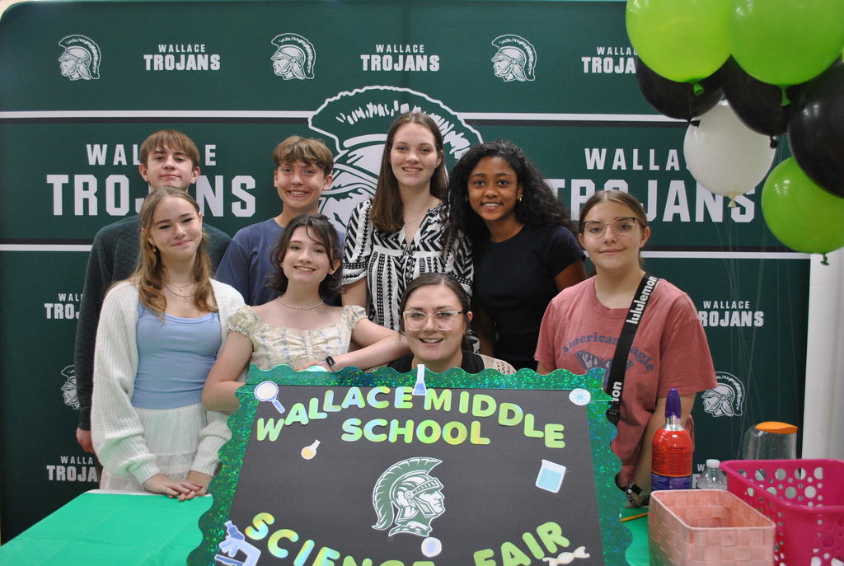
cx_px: 422
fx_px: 775
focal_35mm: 33
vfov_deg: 40.1
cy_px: 283
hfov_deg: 57.1
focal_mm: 22
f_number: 3.8
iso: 400
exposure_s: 1/30
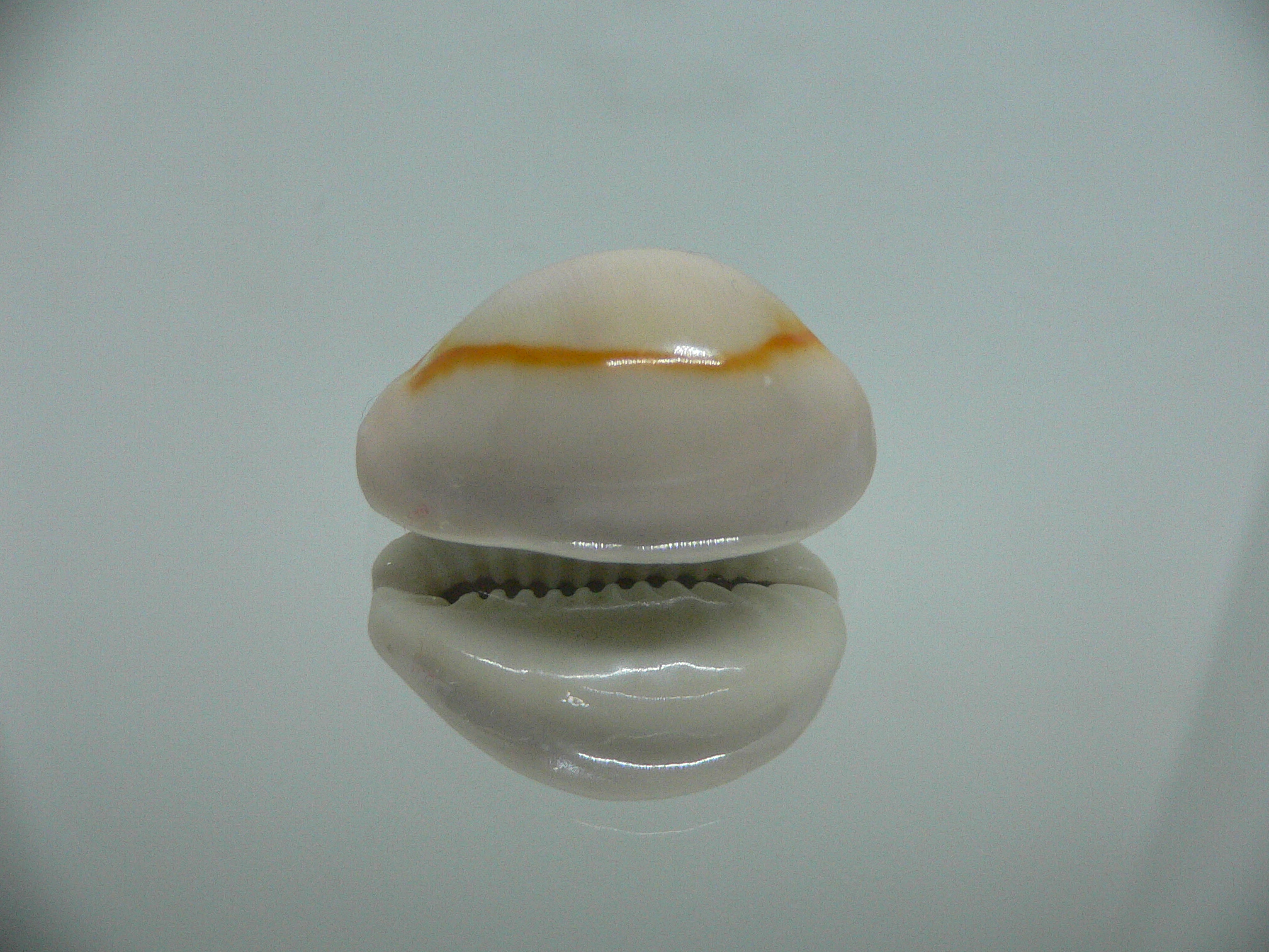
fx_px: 1283
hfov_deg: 52.6
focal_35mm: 35
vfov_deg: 40.7
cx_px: 634
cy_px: 476
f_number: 2.8
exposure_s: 1/60
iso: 200
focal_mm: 4.6
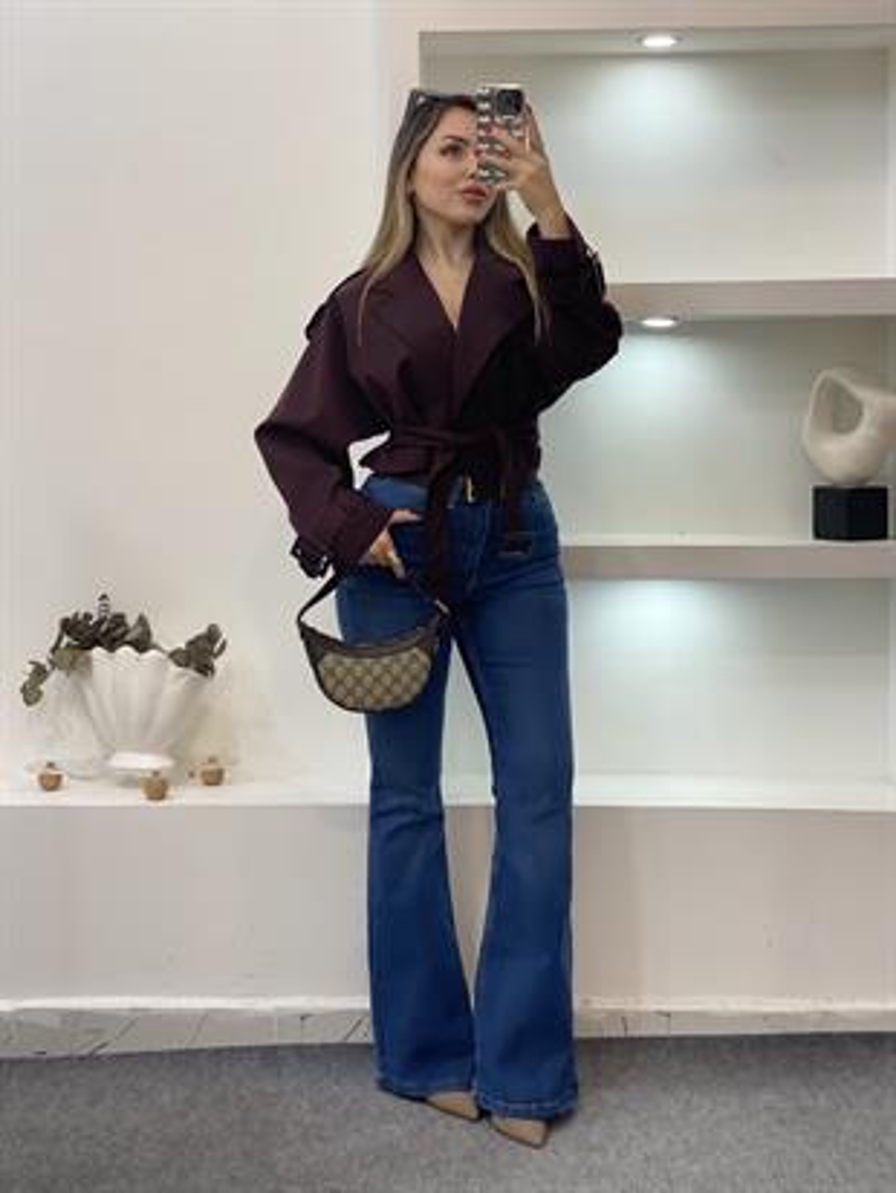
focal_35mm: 52
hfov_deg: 28.0
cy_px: 596
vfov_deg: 36.8
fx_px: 1794
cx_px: 448
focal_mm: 6
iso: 80
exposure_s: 1/100
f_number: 2
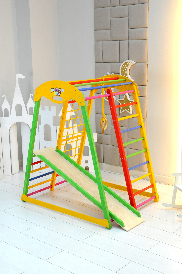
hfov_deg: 25.7
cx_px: 91
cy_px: 137
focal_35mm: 52
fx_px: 399
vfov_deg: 37.9
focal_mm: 35
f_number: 5.6
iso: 1000
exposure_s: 1/60
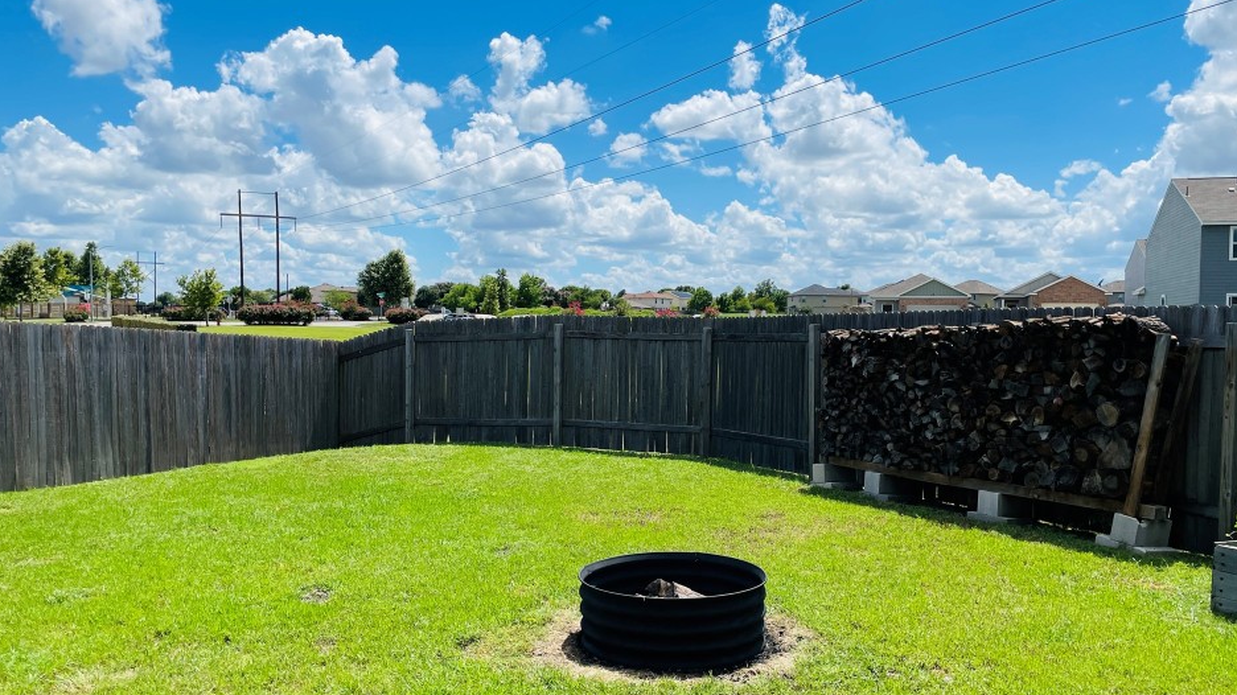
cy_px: 367
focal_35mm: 31
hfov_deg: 62.6
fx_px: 1017
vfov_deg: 37.7
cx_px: 628
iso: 32
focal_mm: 4.2
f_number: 1.6
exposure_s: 1/5556
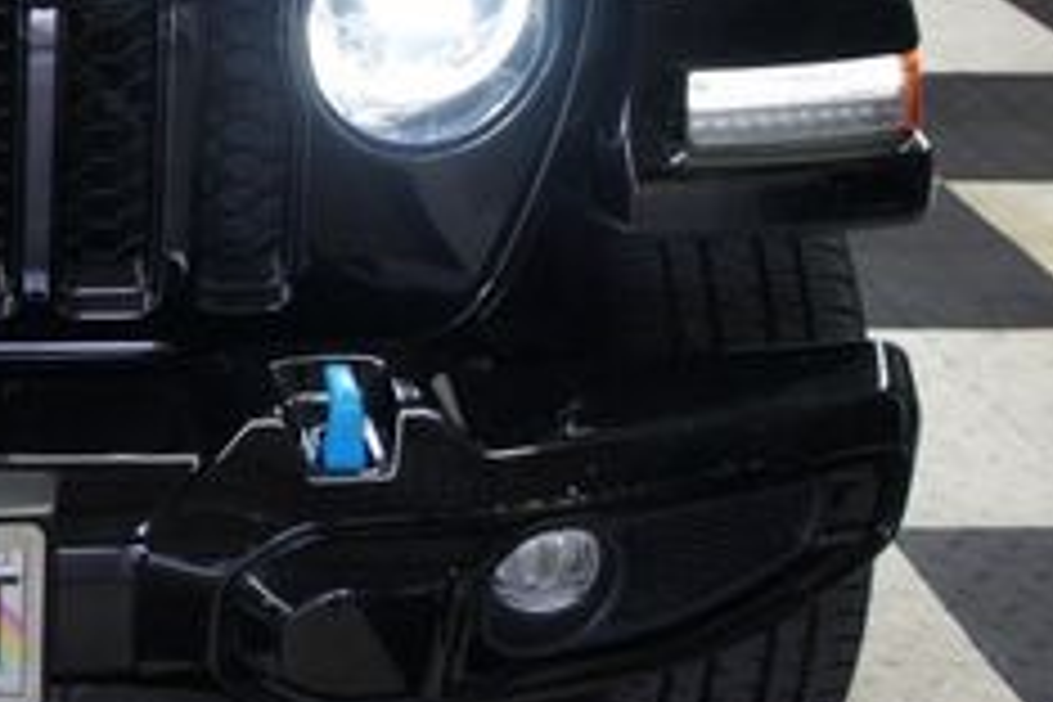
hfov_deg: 22.8
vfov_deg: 16.3
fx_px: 2398
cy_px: 0
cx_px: -207
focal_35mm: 82
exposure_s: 1/80
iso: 800
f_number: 4
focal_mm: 20
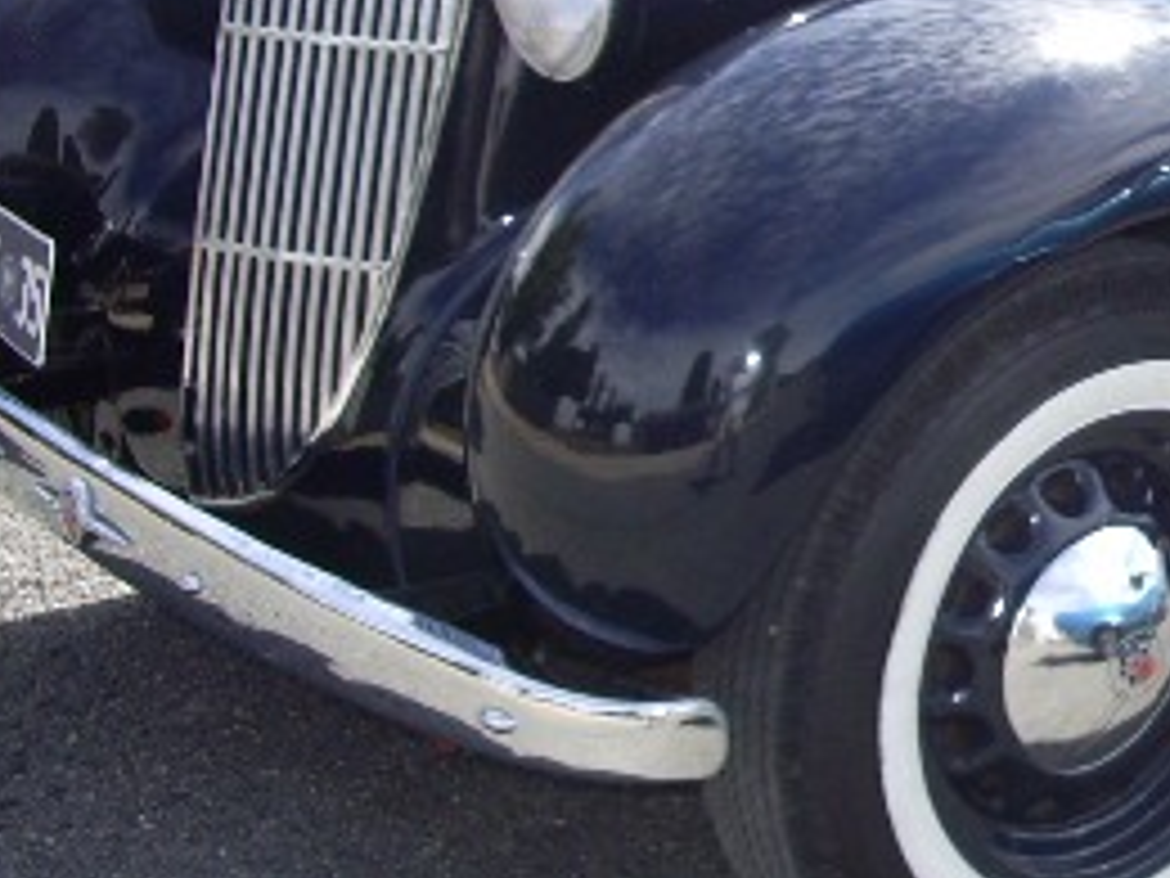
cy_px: 99
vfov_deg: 16.9
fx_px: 2907
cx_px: 1418
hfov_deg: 21.1
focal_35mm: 86
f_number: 4.3
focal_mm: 5.8
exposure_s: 1/250
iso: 80
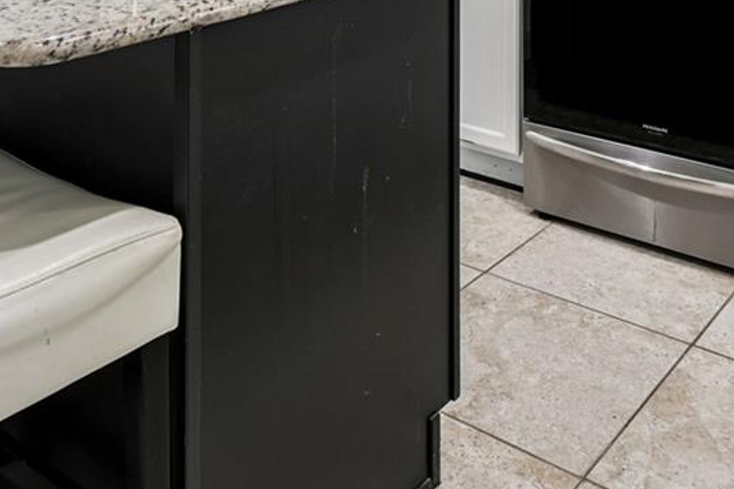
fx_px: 917
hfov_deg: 43.6
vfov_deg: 24.8
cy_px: -189
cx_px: 380
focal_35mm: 45
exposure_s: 1/4
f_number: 7.1
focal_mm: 10
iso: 100
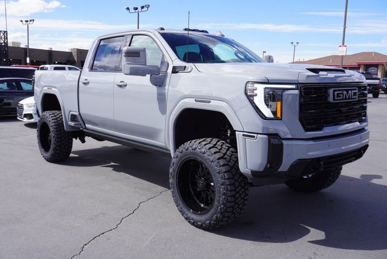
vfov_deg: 38.4
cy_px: 130
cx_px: 194
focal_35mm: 34
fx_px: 371
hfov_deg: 55.1
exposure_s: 1/125
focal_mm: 23
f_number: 9
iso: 100
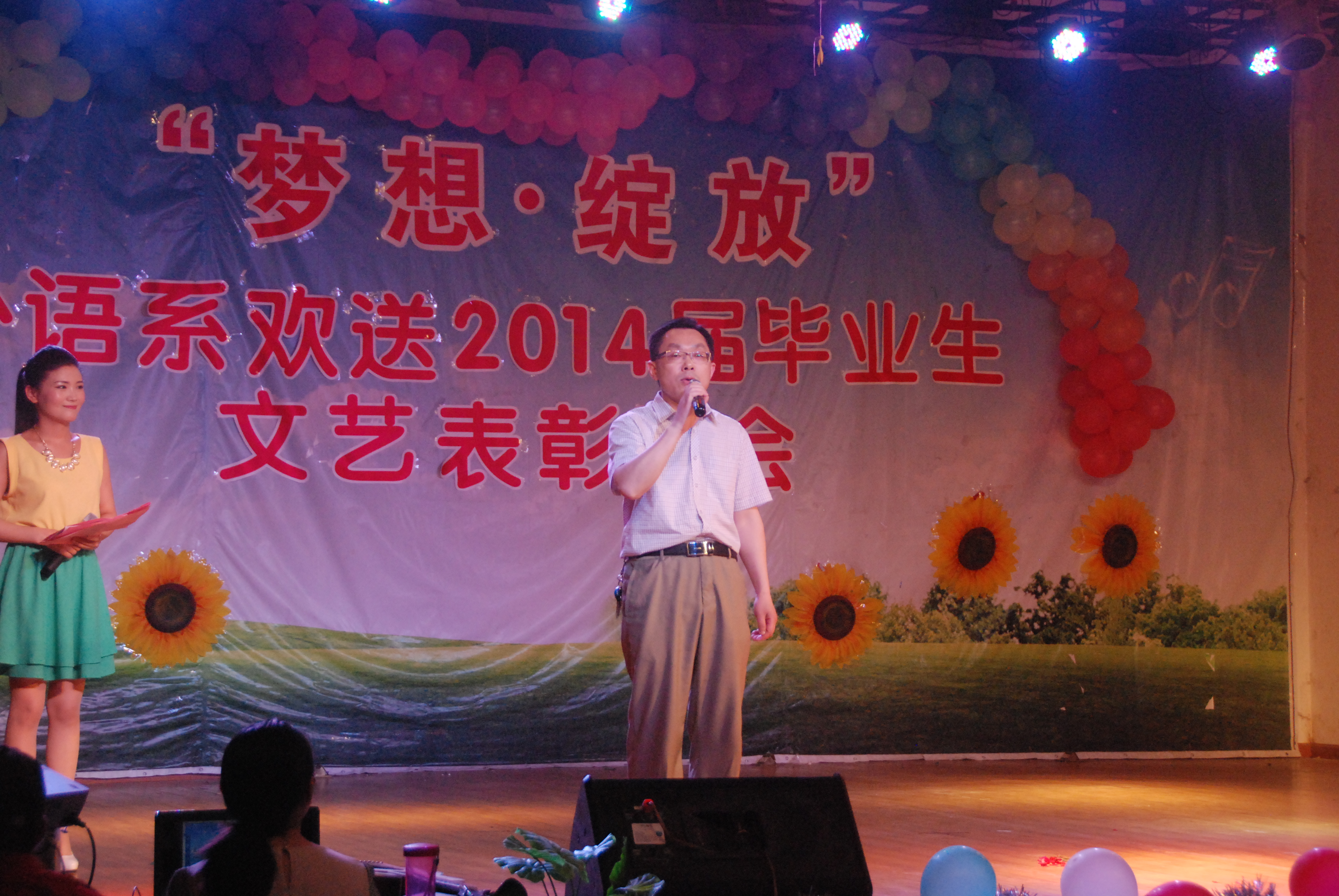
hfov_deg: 26.0
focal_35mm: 78
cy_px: 448
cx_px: 670
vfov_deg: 17.5
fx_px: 2905
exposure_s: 1/200
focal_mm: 52
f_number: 4.8
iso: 1600
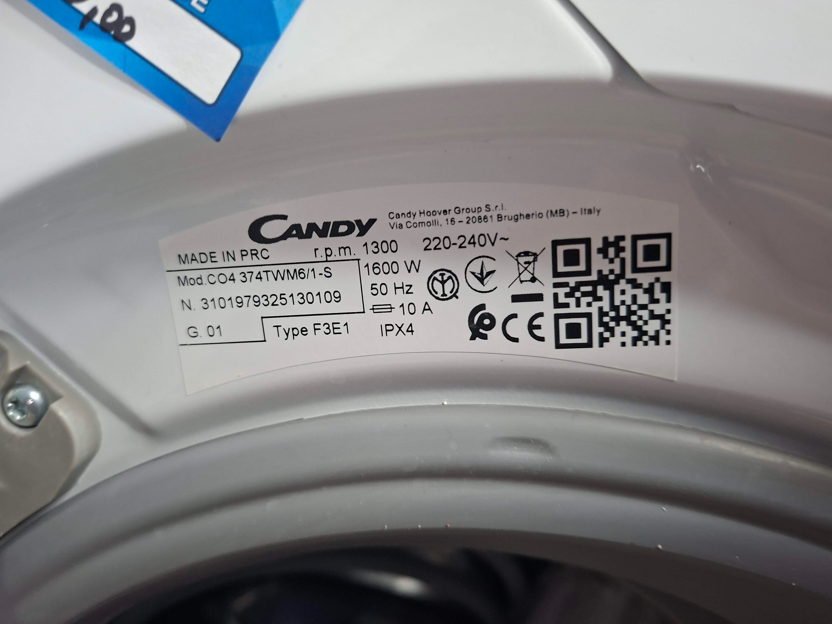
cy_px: 312
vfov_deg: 58.9
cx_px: 416
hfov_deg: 73.9
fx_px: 553
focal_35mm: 23
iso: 400
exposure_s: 1/25
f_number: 1.8
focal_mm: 5.54
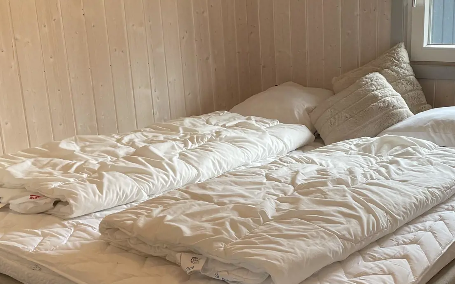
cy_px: 200
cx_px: 327
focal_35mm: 48
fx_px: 595
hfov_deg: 40.9
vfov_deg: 26.6
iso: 125
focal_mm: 4.2
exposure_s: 1/121
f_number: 1.6
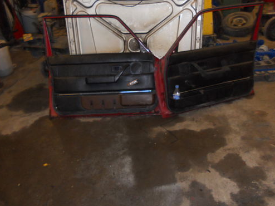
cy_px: 89
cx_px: 154
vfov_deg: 40.6
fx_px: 278
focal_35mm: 35
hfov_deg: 52.5
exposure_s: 1/25
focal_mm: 4.9
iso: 200
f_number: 3.2
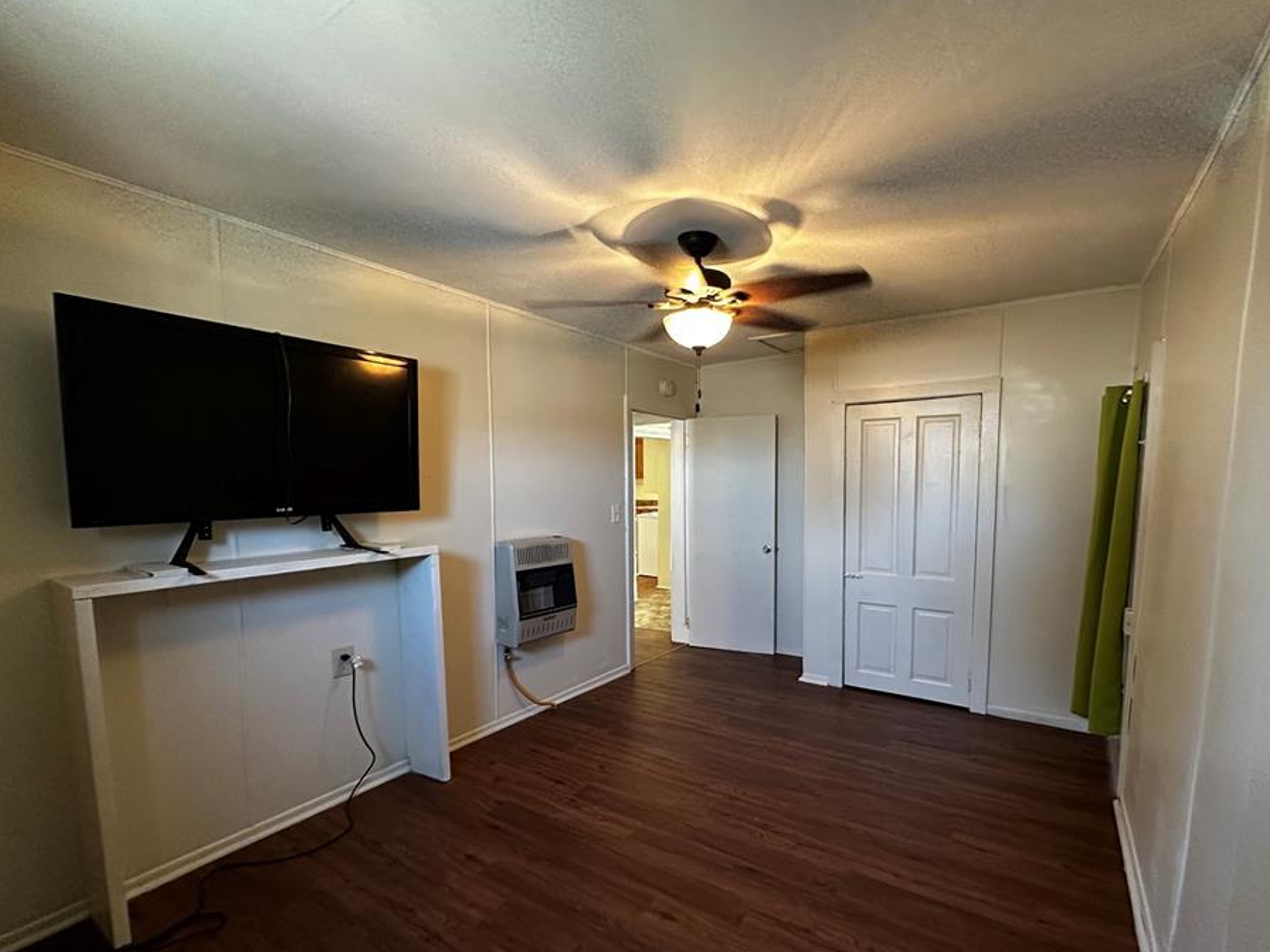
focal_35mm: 16
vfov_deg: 77.9
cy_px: 526
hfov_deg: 94.2
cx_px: 693
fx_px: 587
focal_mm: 2.22
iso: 500
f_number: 2.2
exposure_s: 1/60
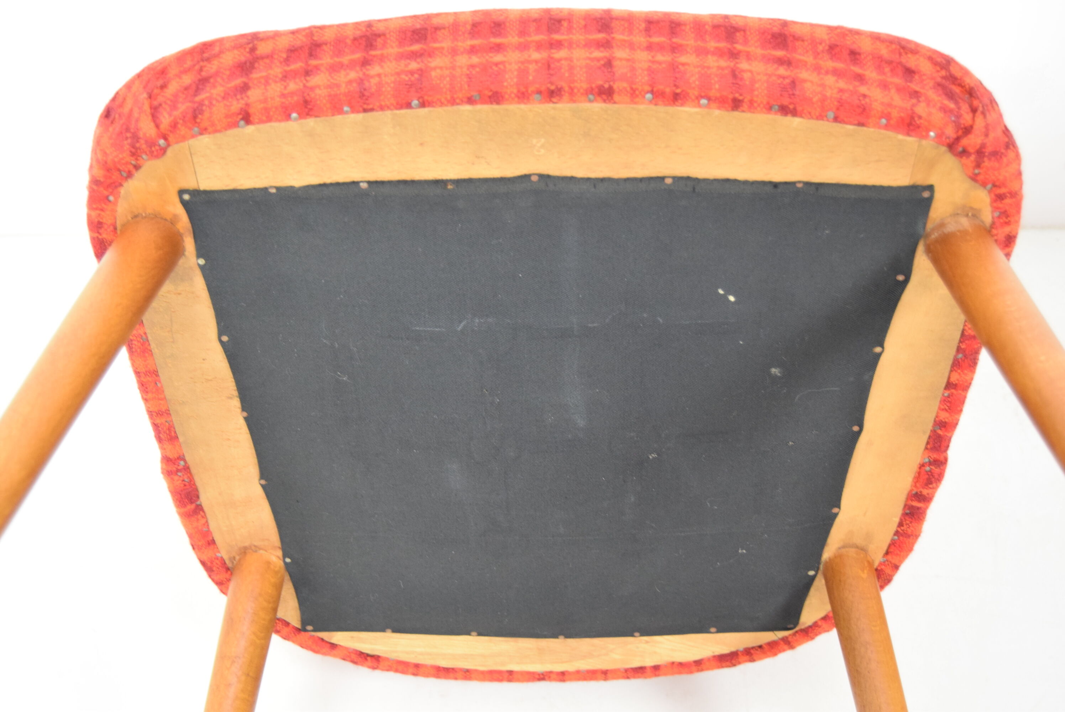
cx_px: 532
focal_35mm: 48
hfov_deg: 41.1
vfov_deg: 28.1
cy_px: 356
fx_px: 1421
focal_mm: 32
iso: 1600
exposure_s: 1/60
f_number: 4.5
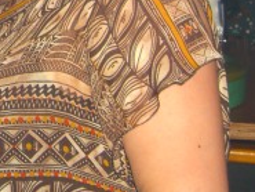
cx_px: -41
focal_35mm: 123
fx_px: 907
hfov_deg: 15.5
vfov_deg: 11.8
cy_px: -39
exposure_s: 1/60
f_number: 2.8
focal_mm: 7.9
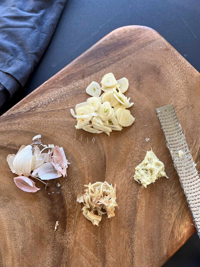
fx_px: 200
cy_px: 134
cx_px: 100
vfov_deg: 67.3
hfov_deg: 53.1
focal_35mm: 26
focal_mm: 5.7
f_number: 1.5
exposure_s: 1/121
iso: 80
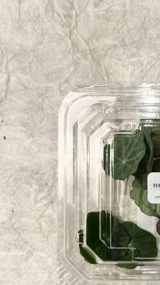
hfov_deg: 21.0
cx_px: 165
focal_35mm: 55
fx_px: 415
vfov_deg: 37.8
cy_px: 154
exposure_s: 1/50
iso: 320
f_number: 1.6
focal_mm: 5.1
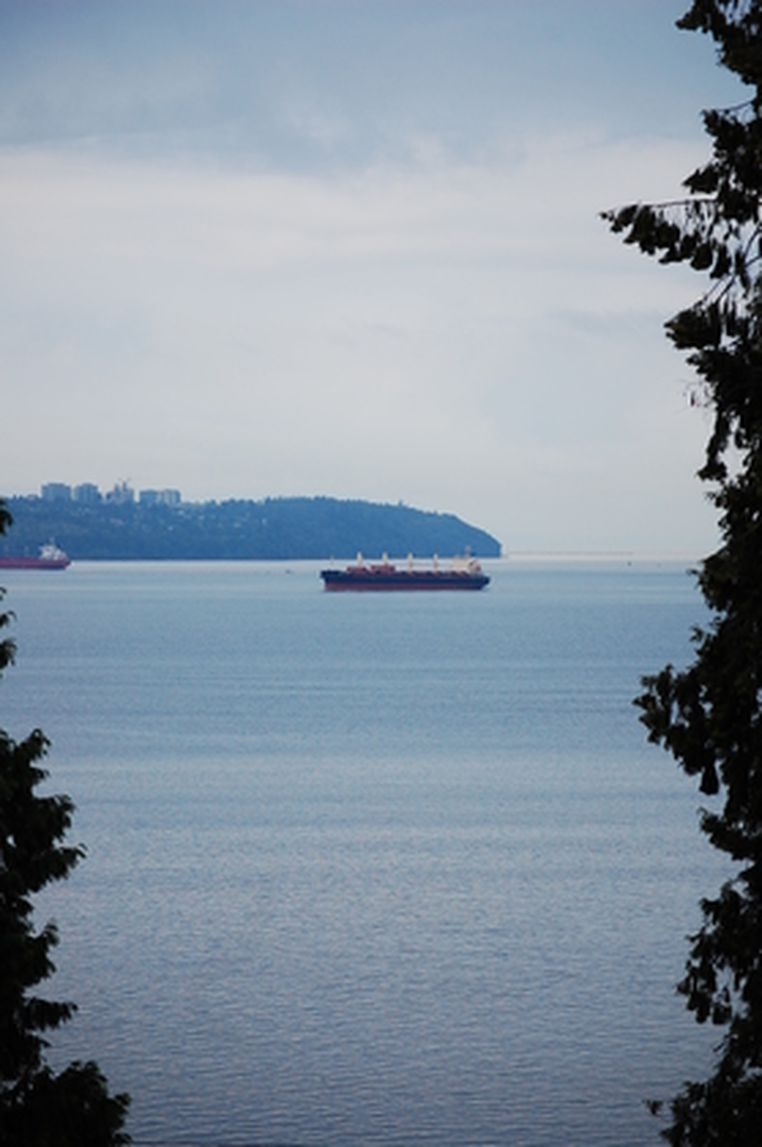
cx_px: 381
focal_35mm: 135
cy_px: 574
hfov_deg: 10.1
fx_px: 4297
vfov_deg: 15.2
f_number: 4.5
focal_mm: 90
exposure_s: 1/400
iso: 200
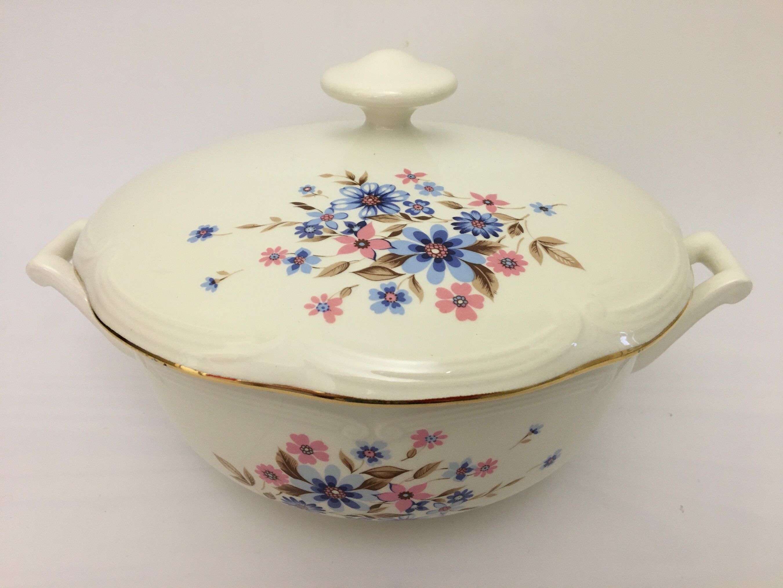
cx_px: 392
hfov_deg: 61.7
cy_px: 294
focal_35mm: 29
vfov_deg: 48.2
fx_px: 656
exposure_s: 1/33
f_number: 2.2
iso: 125
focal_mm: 4.15
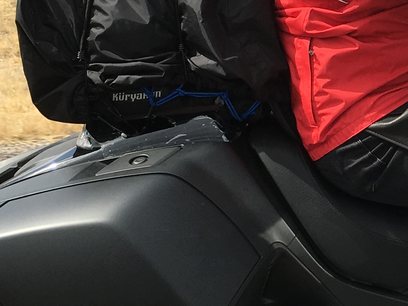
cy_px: 110
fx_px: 1261
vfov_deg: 13.8
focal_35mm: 107
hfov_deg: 17.4
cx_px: 502
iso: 25
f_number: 2.2
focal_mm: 4.15
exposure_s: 1/1282
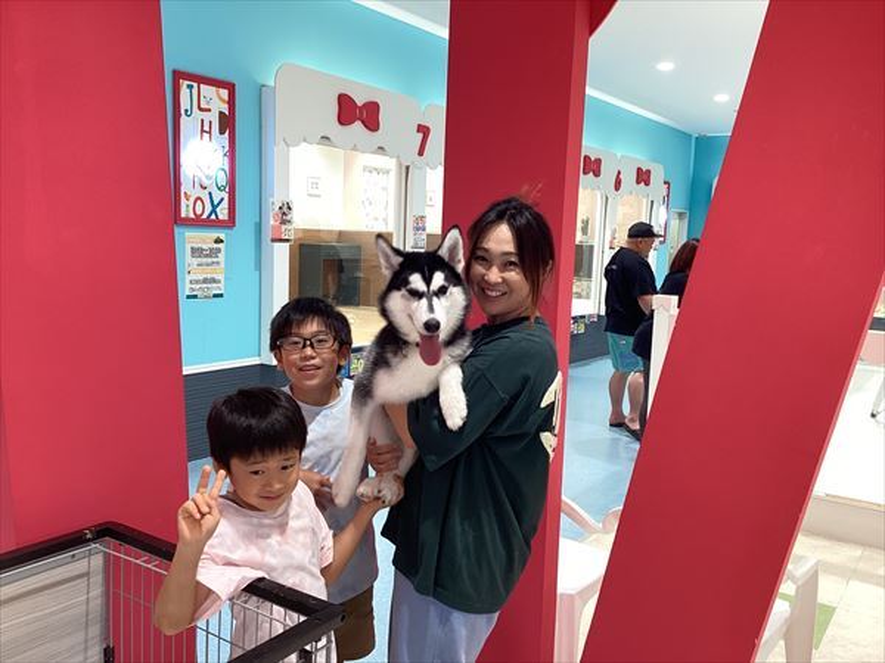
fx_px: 793
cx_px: 442
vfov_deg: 45.4
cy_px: 332
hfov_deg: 58.4
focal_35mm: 31
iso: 64
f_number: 2.4
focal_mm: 3.3
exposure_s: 1/60
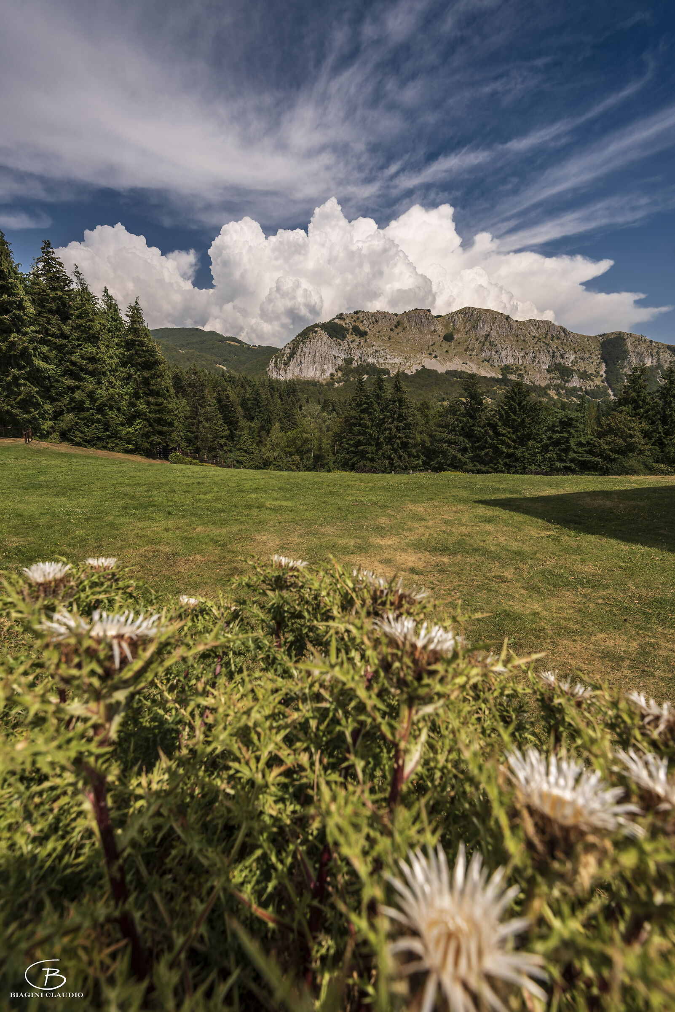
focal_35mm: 16
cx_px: 338
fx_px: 450
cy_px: 506
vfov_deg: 96.7
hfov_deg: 73.8
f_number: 8
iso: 100
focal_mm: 16
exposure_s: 1/400
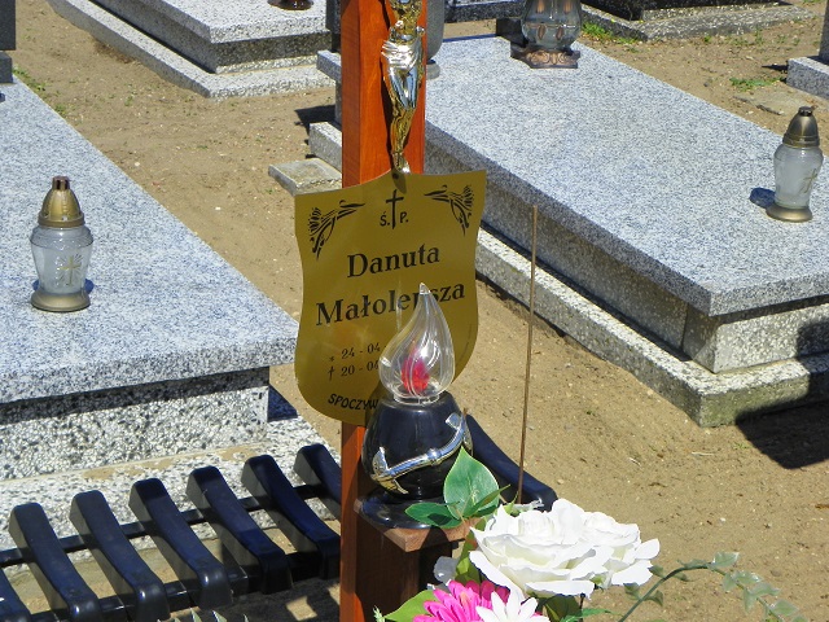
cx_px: 414
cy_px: 311
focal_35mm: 71
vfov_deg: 20.7
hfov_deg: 27.4
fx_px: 1700
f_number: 5
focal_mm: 12.6
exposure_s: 1/400
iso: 64
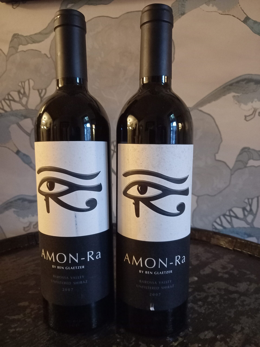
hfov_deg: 54.9
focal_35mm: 25
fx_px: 250
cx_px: 130
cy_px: 174
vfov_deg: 69.4
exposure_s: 1/16.7
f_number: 2
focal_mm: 4.6
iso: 2000
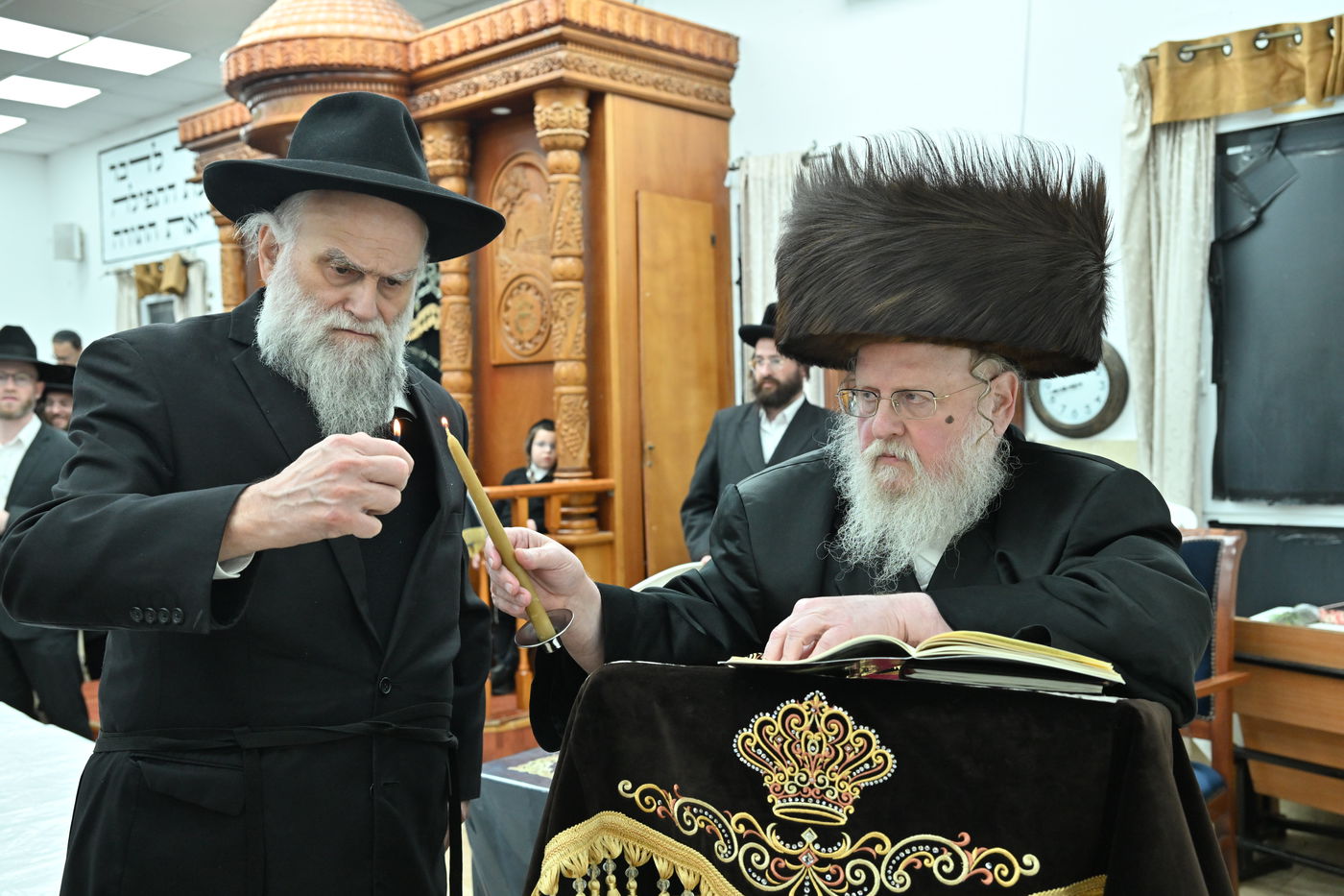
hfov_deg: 55.1
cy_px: 448
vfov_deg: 38.4
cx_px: 672
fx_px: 1288
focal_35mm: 34
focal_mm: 34.5
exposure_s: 1/250
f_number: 5
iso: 1600
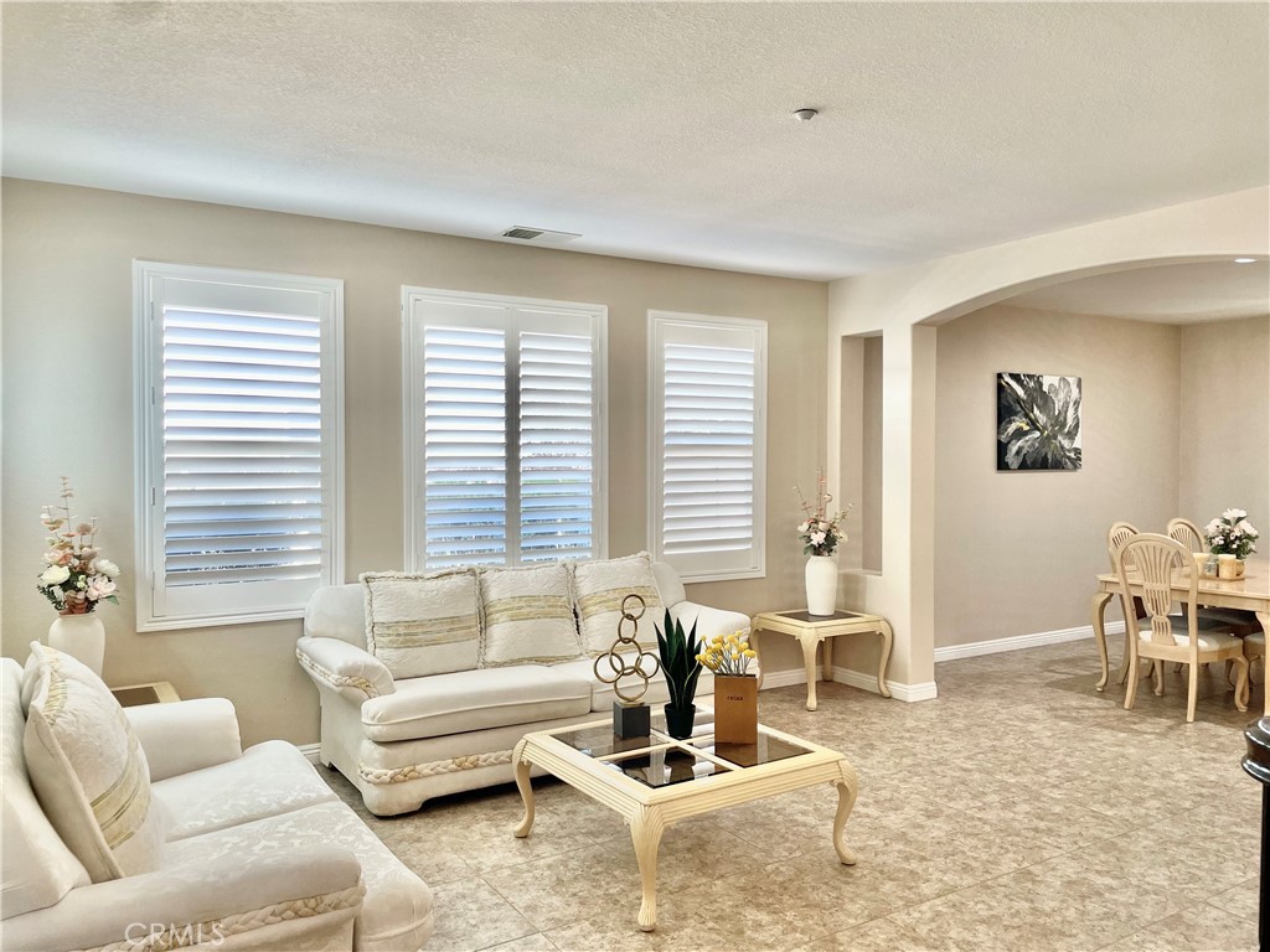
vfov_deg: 53.1
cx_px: 635
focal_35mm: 26
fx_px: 954
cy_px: 476
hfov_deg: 67.3
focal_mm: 4.2
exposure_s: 1/120
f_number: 1.6
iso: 100
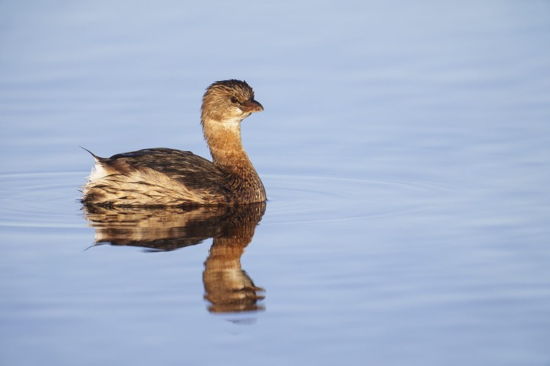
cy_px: 183
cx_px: 275
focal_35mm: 1200
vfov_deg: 1.1
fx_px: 18328
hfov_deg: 1.7
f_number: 8
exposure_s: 1/1600
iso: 1600
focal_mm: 1200
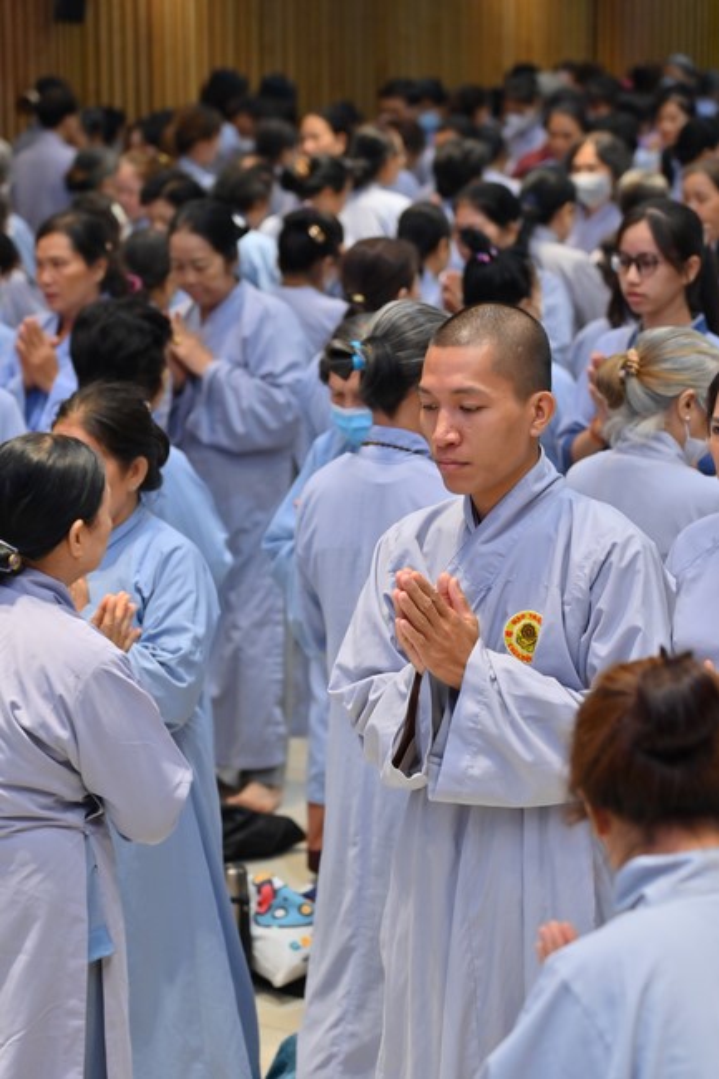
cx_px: 360
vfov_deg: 17.1
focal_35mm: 120
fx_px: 3597
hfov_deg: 11.4
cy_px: 540
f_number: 5
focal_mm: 120
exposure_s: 1/100
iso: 1250
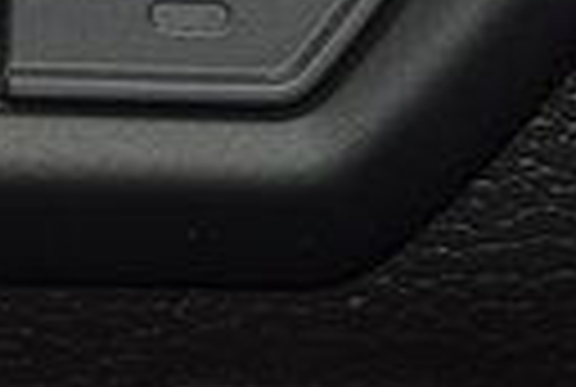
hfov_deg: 3.9
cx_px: -171
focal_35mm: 523
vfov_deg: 2.6
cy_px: -115
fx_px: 8388
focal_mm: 70
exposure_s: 1/125
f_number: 8
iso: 100
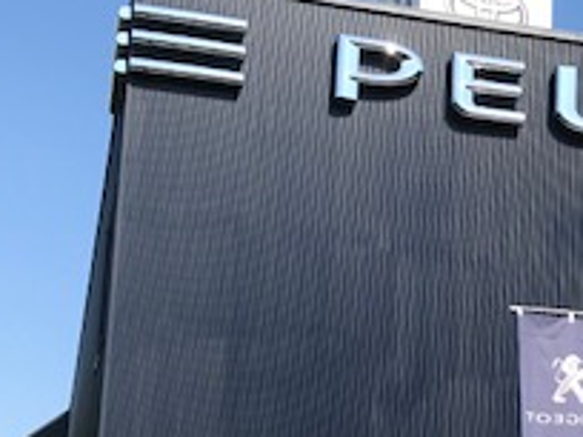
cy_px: 371
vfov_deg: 16.6
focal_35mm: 88
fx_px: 1482
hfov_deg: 22.0
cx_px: 466
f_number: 1.8
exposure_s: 1/1953
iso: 20
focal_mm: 3.99
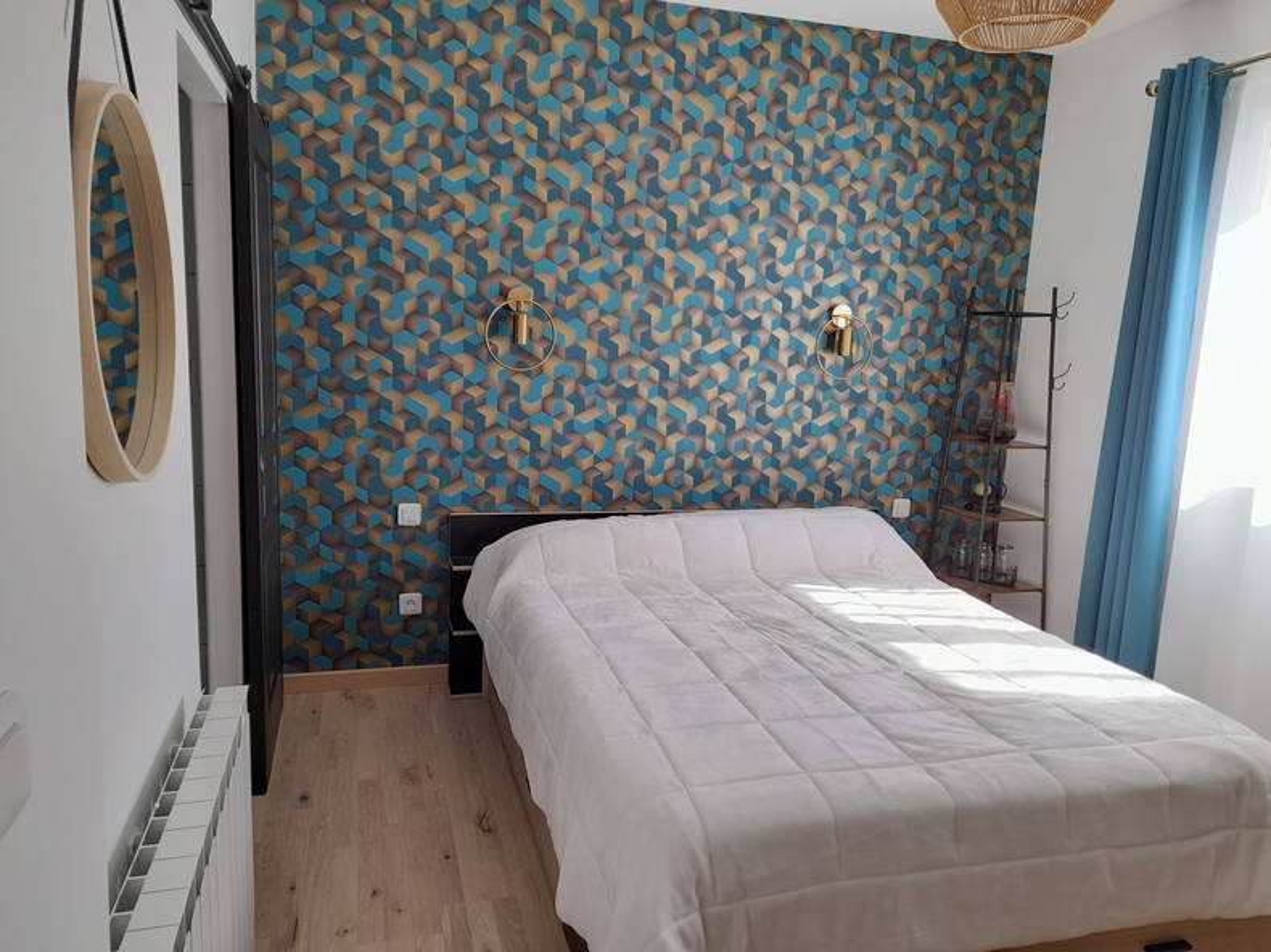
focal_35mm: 25
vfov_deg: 54.9
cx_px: 636
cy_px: 476
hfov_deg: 69.4
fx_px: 918
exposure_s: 1/60
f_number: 2
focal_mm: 4.6
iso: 25
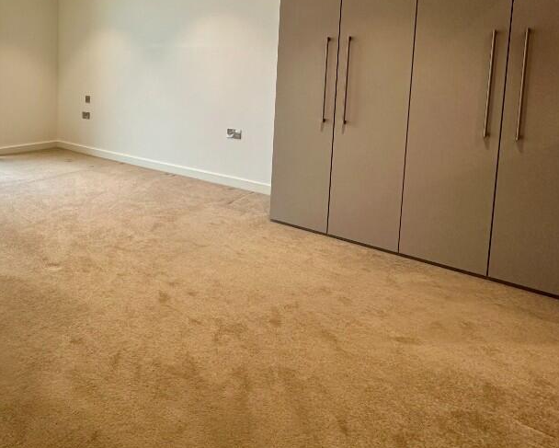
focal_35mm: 23
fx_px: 381
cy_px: 106
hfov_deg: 69.9
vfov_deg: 57.5
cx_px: 175
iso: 200
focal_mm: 2.22
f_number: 2.2
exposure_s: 1/100
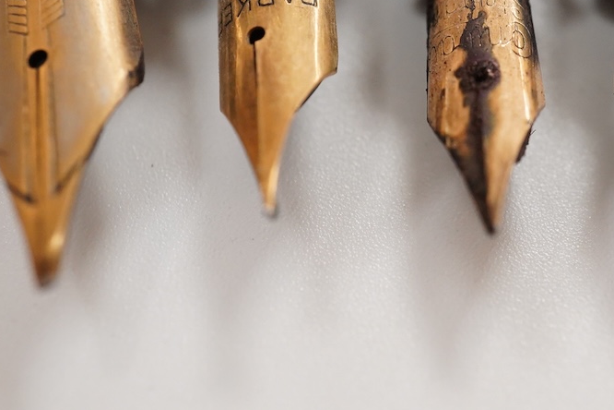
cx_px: 441
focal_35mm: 76
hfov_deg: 26.4
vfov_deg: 17.8
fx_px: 1296
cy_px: 74
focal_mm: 30
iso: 2500
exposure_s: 1/100
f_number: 10
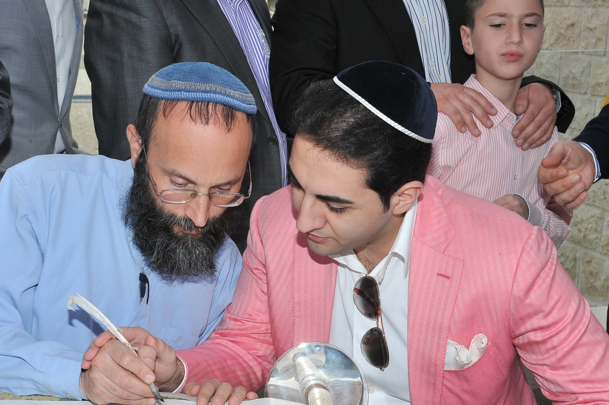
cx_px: 267
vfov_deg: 18.8
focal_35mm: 72
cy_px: 281
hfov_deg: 28.1
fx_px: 1217
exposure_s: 1/250
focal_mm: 50
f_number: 14
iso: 500
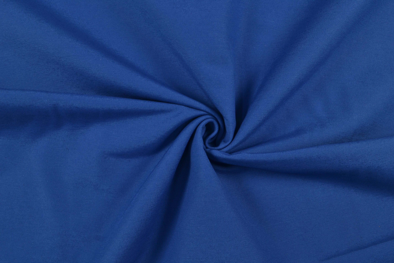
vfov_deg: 47.9
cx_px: 197
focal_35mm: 27
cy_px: 132
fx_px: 295
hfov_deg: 67.4
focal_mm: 18
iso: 100
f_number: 9
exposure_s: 1/15
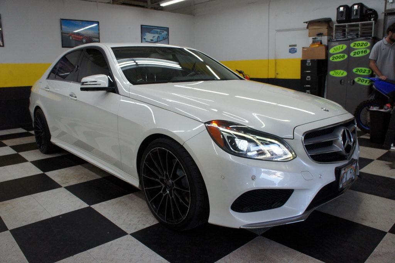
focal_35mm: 27
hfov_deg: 67.4
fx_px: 296
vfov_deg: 47.9
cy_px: 132
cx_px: 198
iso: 1000
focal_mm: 18
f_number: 4.5
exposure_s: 1/250
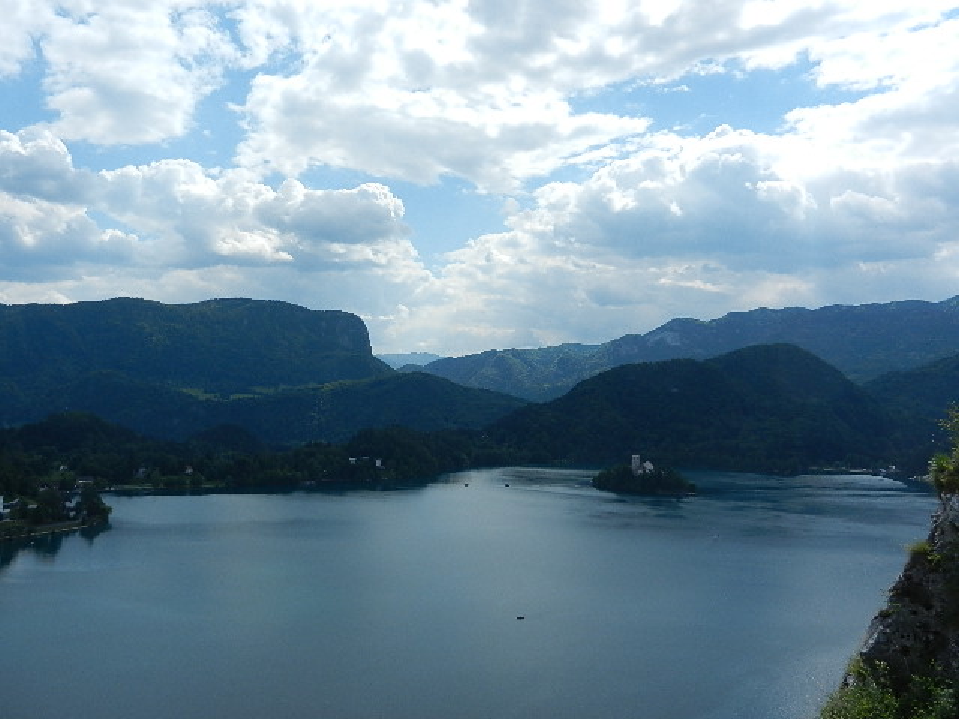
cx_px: 480
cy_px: 360
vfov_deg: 48.2
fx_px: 803
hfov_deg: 61.7
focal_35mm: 29
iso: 160
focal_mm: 5.1
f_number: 7.2
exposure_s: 1/640
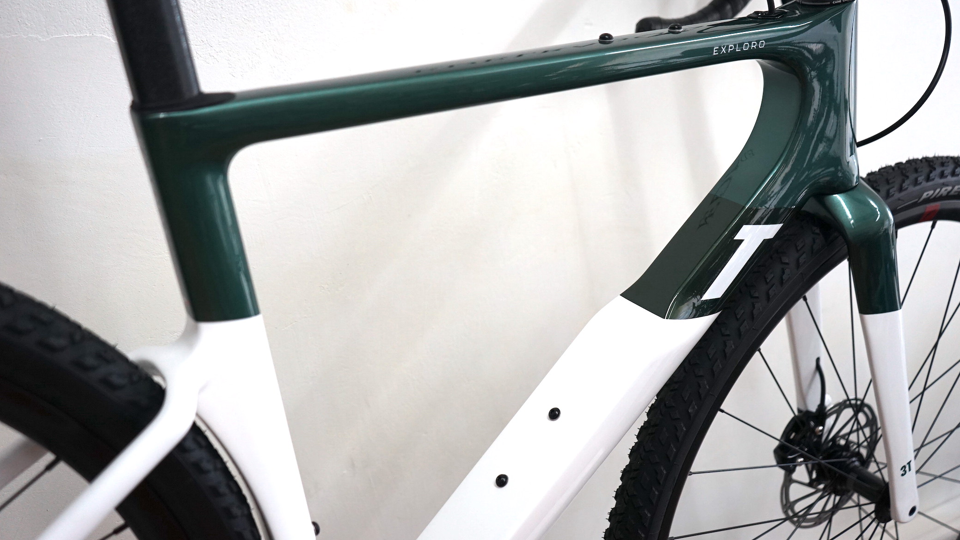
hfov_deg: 55.3
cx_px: 485
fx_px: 916
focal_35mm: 36
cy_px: 239
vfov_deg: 32.8
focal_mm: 34
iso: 1000
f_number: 4
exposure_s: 1/160
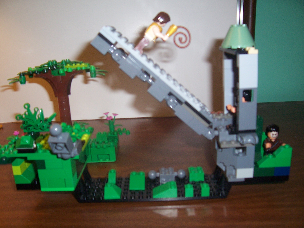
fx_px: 299
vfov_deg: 41.8
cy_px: 114
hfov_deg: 54.0
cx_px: 152
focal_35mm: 34
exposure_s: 1/60
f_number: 2.7
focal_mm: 5.6
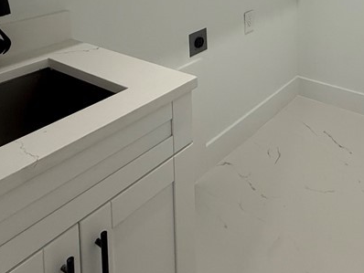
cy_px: -68
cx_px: 317
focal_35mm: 36
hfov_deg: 47.0
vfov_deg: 31.9
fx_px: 379
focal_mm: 2.22
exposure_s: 1/120
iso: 125
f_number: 2.2
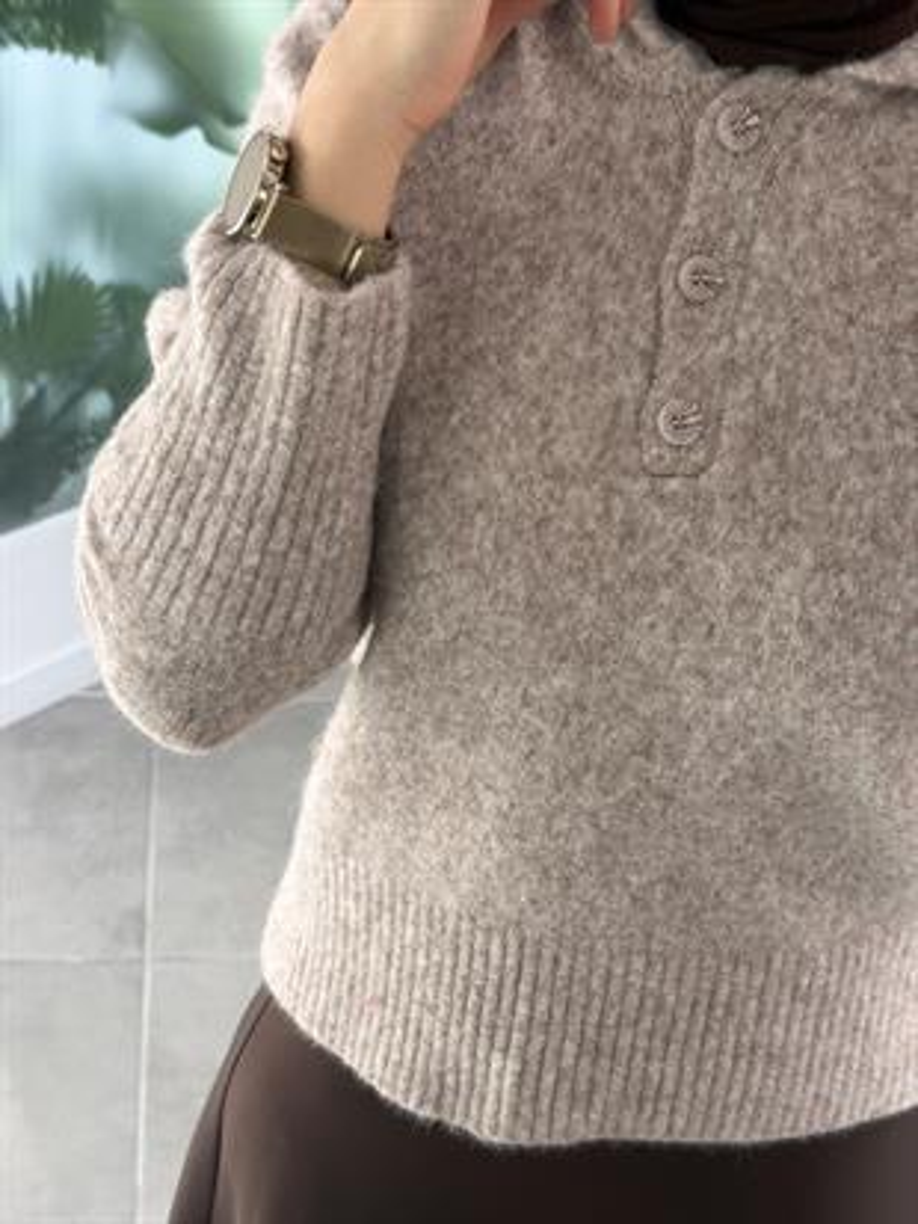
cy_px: 612
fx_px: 1696
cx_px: 459
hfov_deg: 30.3
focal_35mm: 48
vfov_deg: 39.6
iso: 64
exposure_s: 1/302
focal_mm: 6.76
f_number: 1.78
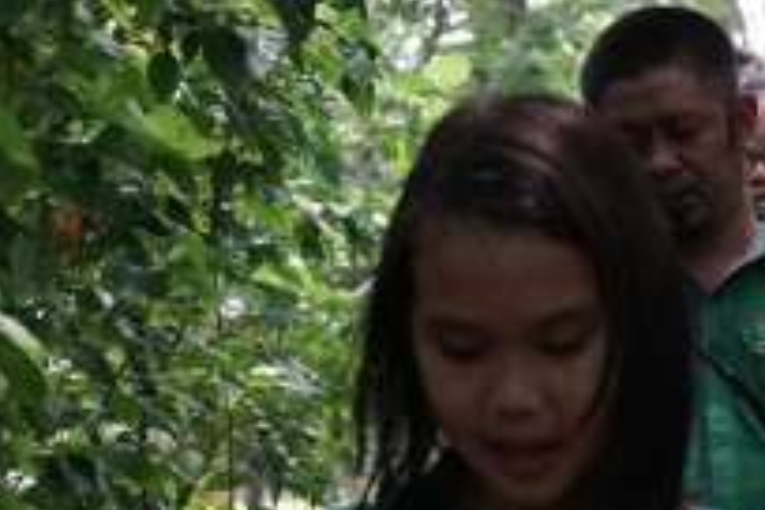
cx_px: 622
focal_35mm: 180
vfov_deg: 7.5
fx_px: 3825
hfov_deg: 11.4
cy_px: 696
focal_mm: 46
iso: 3200
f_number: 4
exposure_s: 1/200
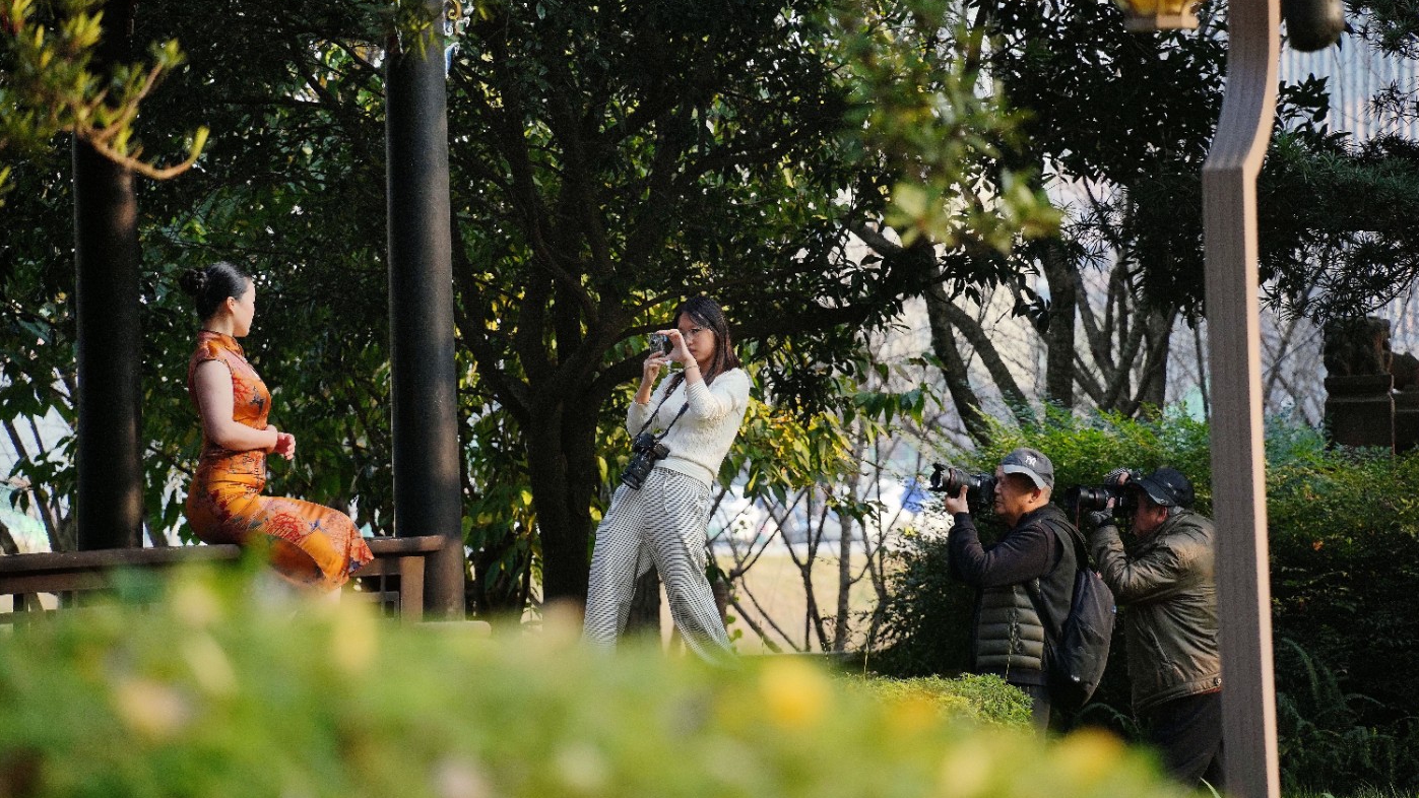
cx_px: 710
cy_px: 380
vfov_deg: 5.8
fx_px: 7902
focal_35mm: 210
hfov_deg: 10.3
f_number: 5.6
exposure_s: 1/800
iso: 1250
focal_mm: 200
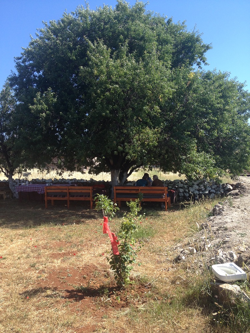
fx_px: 337
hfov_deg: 40.7
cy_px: 166
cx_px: 125
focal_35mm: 35
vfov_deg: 52.6
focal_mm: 4.28
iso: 50
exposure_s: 1/746
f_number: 2.4
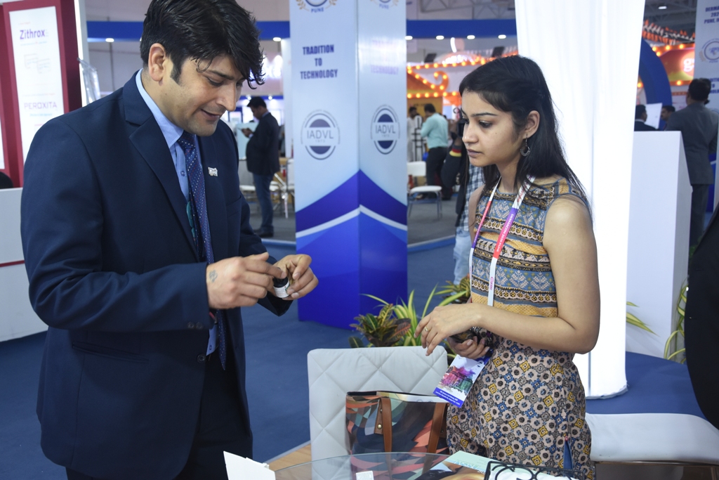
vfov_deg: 31.9
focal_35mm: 42
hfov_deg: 46.4
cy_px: 240
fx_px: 839
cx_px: 360
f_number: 4.5
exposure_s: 1/100
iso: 800
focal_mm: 28
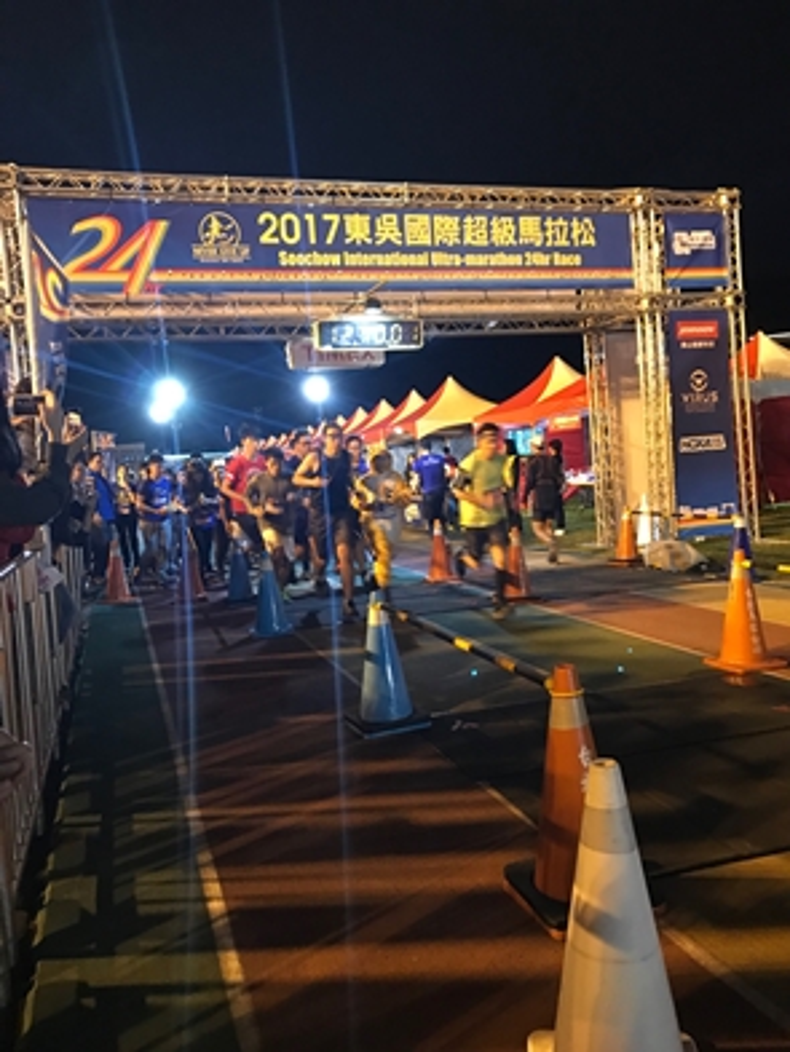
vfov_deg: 63.4
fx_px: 852
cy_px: 526
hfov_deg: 49.8
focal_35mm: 28
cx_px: 395
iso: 80
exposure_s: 1/7
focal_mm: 3.99
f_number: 1.8
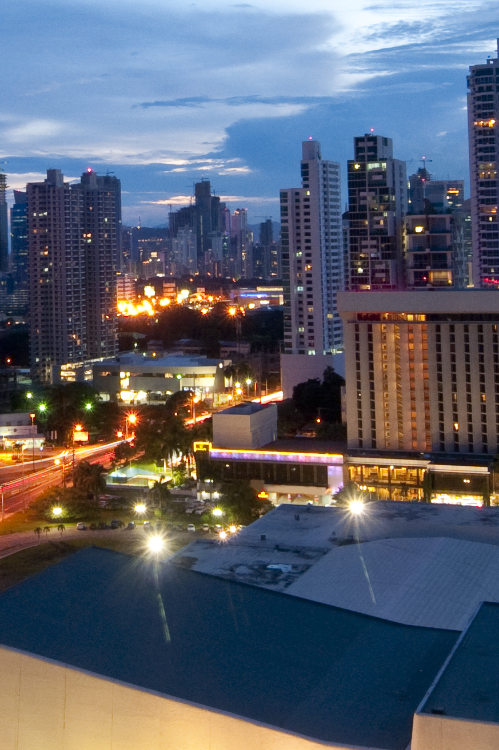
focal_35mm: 64
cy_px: 203
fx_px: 1326
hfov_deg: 21.0
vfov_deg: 31.2
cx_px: 77
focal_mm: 13
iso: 200
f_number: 11
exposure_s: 10
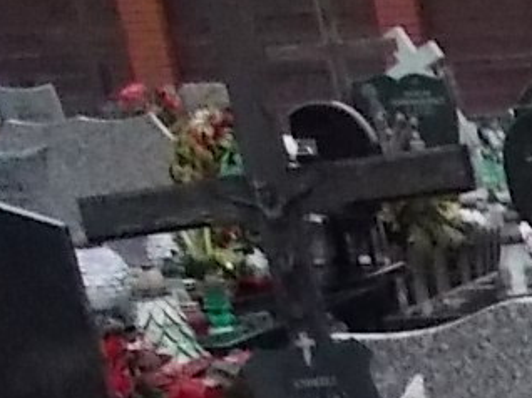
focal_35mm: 131
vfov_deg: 9.8
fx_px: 2012
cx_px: 1186
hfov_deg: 12.5
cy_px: 983
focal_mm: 4.6
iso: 400
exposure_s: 1/250
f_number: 3.2
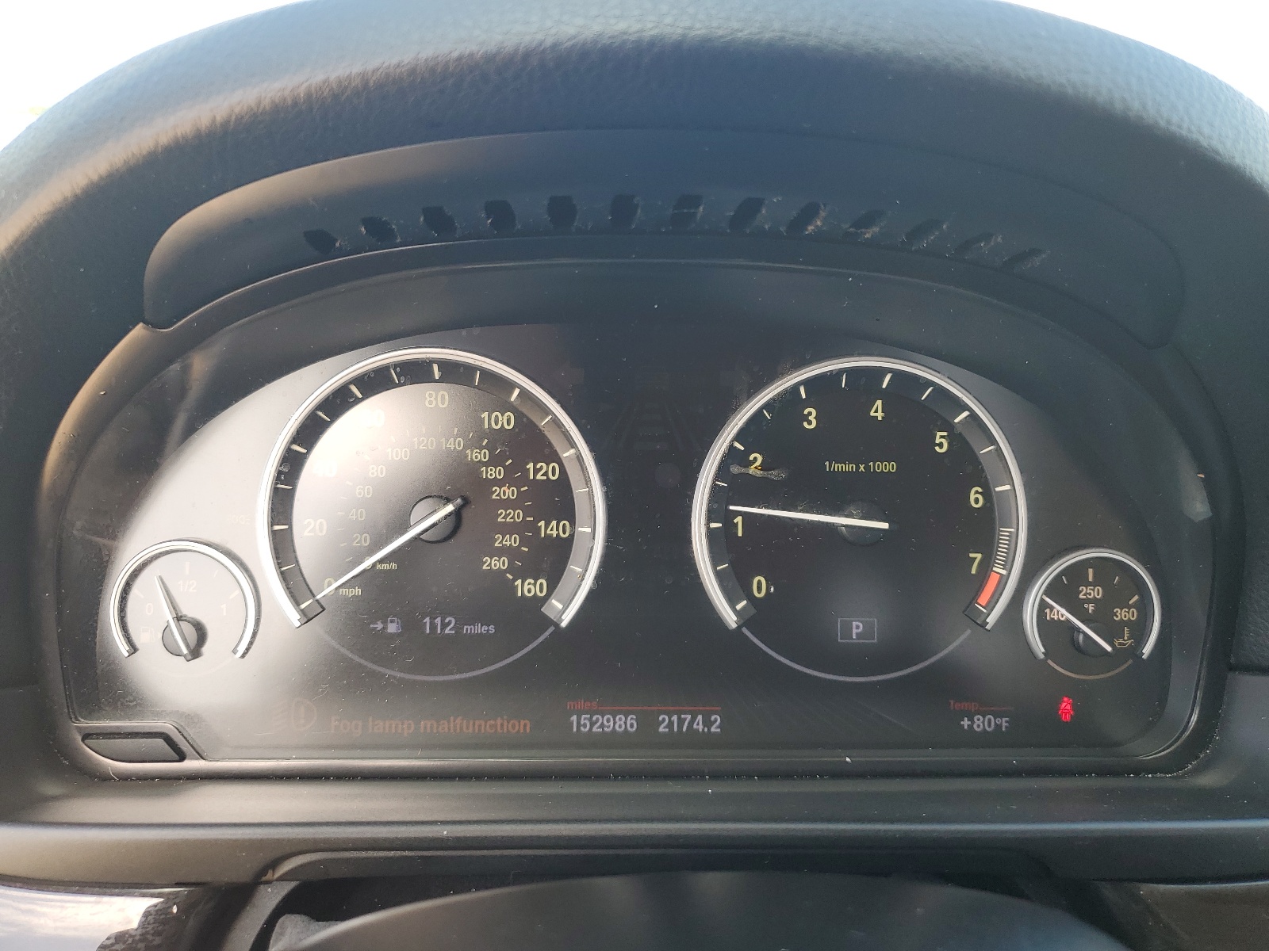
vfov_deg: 53.1
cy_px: 476
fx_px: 953
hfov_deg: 67.3
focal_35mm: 26
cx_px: 634
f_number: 1.5
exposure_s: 1/196
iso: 50
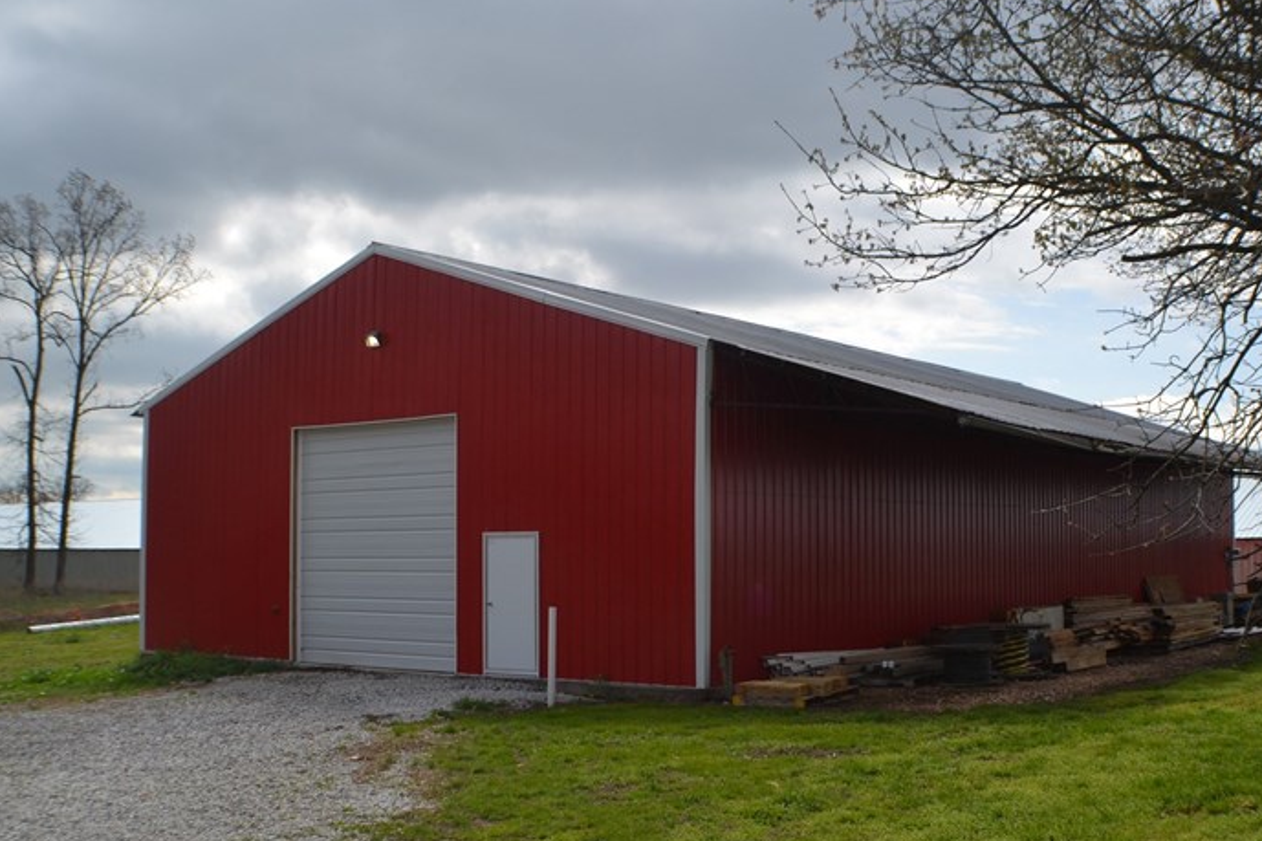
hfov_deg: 38.1
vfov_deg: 26.0
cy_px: 429
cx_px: 723
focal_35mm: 52
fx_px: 1822
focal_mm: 22
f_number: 8
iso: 100
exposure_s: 1/250
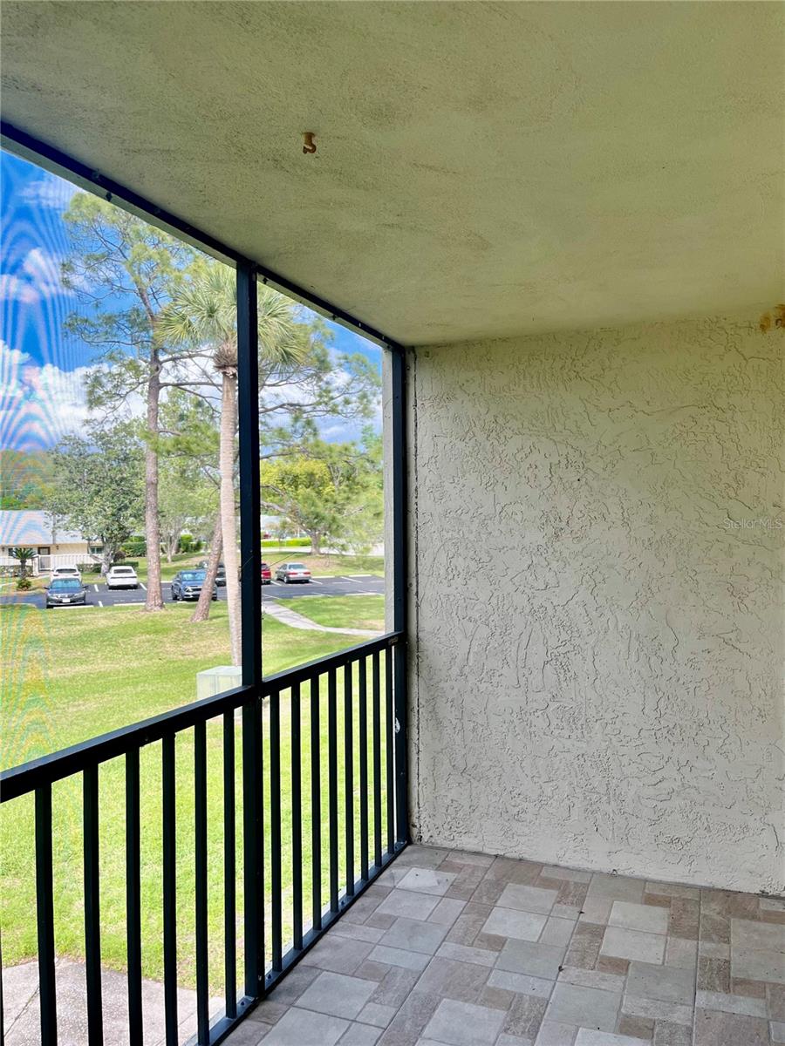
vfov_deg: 67.3
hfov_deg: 53.1
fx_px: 786
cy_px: 523
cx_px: 392
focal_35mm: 26
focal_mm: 5.1
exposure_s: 1/577
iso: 50
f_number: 1.6
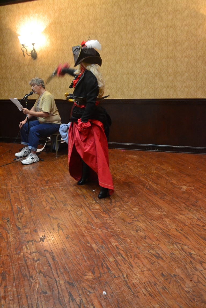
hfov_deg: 31.9
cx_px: 103
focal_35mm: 42
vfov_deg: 46.4
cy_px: 154
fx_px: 360
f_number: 4.5
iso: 3200
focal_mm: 28
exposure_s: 1/25
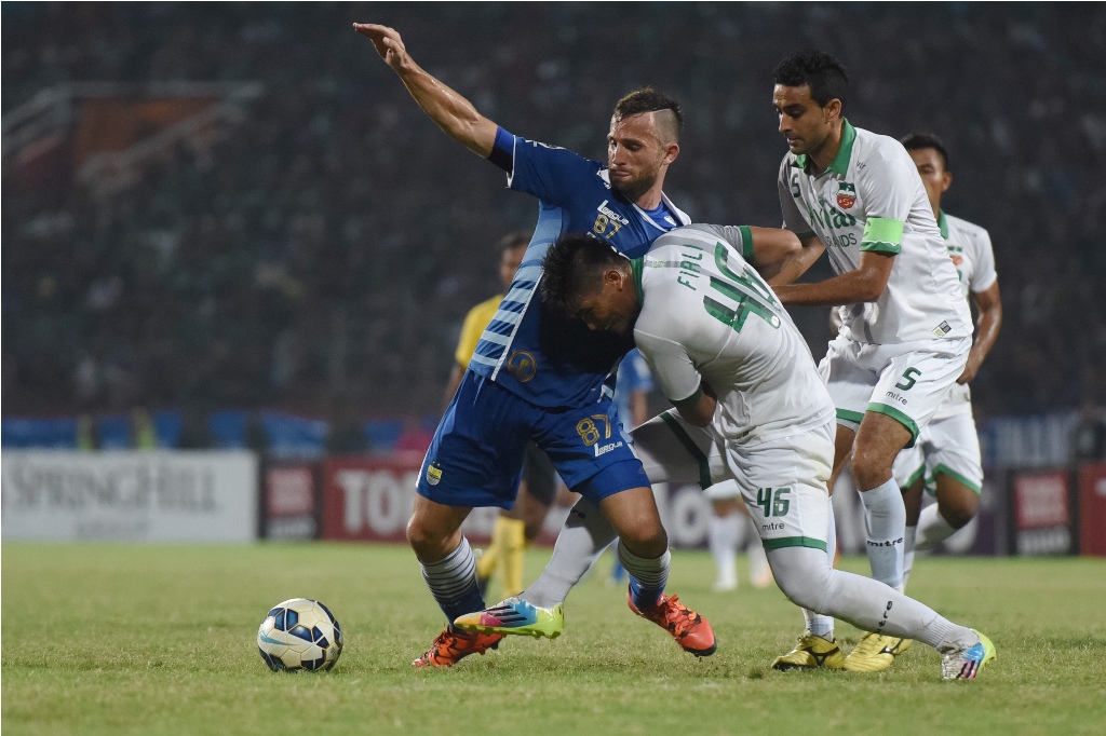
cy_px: 368
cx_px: 553
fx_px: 6142
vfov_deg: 6.9
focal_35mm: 200
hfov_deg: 10.3
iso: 2500
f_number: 2.8
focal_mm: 200
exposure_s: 1/640
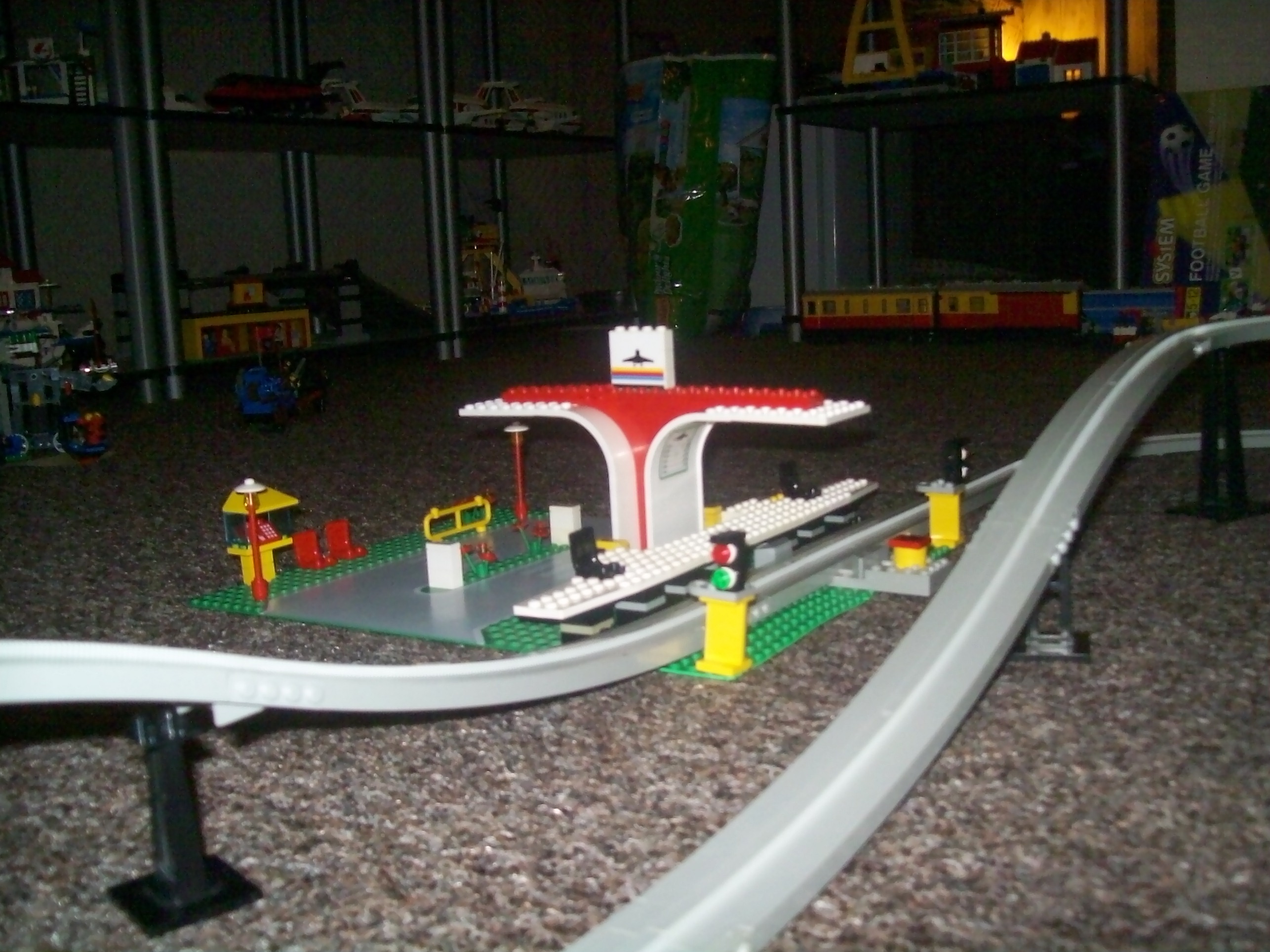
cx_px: 635
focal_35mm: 36
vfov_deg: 39.6
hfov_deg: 51.4
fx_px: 1321
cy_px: 476
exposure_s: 1/64
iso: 160
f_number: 2.7
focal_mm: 6
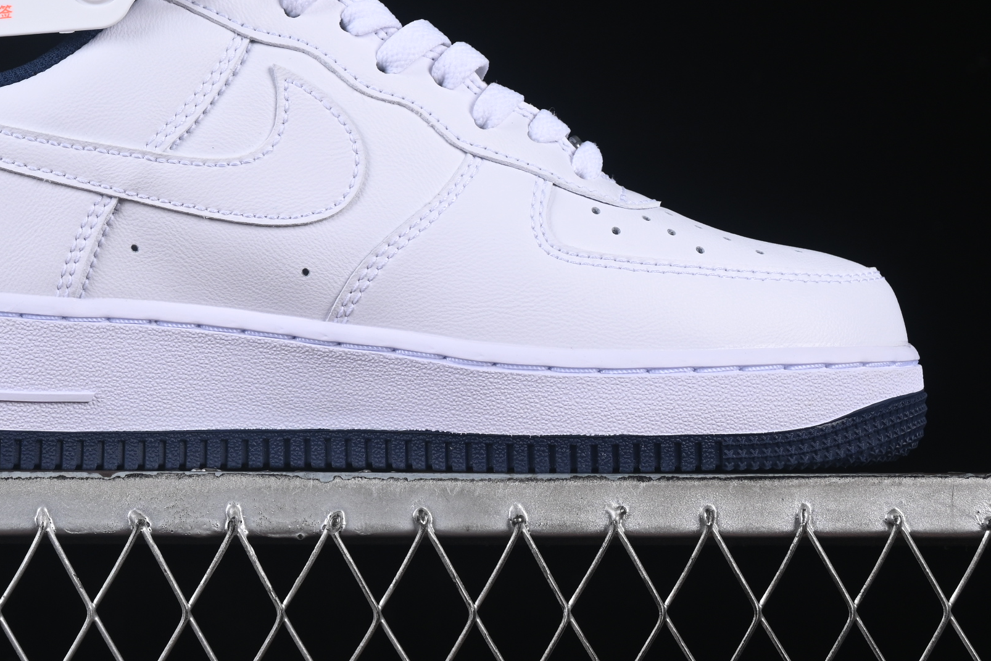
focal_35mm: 130
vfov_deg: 10.5
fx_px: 3579
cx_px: 314
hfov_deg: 15.7
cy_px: 117
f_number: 8
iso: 160
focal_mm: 50
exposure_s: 1/100
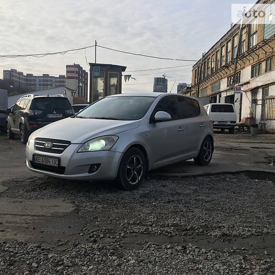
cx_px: 118
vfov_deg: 47.2
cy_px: 139
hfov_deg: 47.1
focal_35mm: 35
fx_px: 315
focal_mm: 4.2
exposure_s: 1/1115
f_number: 2.2
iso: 25
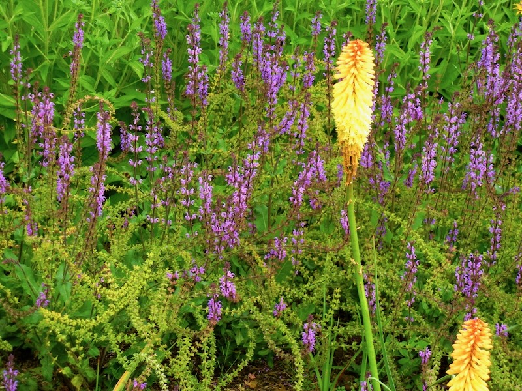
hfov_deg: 19.3
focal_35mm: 102
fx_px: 1538
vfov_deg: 14.5
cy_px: 196
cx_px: 261
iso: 160
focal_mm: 18.3
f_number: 4.5
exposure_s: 1/102
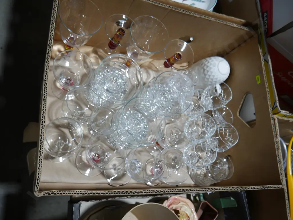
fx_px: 237
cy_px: 110
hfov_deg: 63.4
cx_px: 146
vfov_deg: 49.8
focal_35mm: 28
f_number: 3.5
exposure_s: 1/100
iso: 200
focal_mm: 14
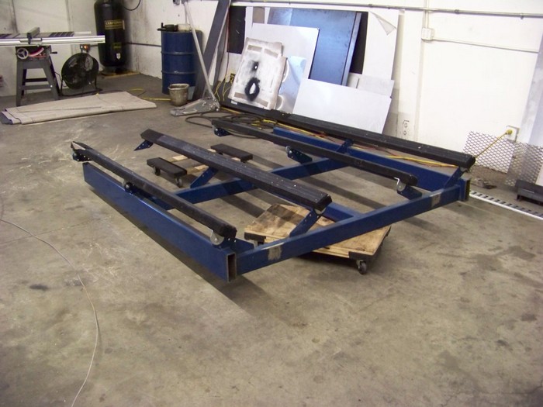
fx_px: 565
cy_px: 204
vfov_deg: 39.7
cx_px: 272
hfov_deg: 51.4
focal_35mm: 36
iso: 400
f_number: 2.8
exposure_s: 1/13
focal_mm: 5.85
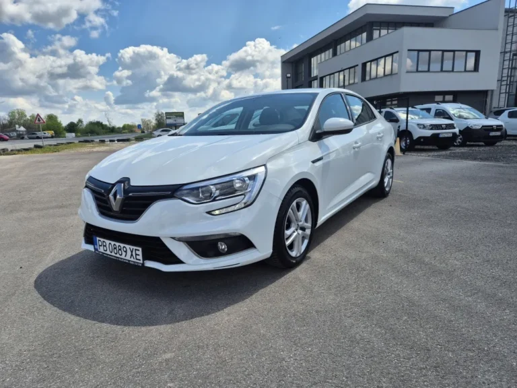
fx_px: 344
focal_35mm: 23
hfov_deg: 73.9
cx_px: 258
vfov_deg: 58.9
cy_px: 194
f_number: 1.8
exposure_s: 1/2088
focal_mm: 5.4
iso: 25
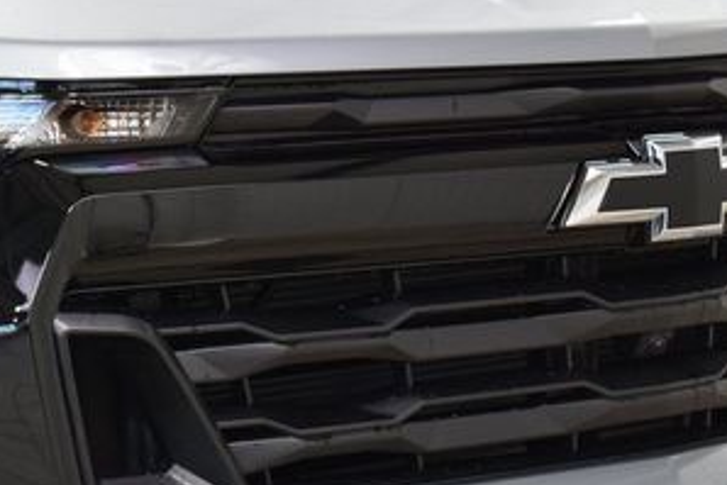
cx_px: 332
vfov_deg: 11.7
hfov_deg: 17.6
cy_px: 508
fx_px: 2344
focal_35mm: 116
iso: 800
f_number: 6.3
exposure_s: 1/15
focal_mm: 36
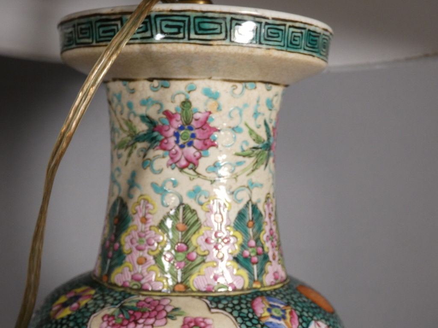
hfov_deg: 36.2
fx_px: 671
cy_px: 164
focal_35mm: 53
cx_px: 219
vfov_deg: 27.5
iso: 250
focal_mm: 9.5
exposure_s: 1/125
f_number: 3.9
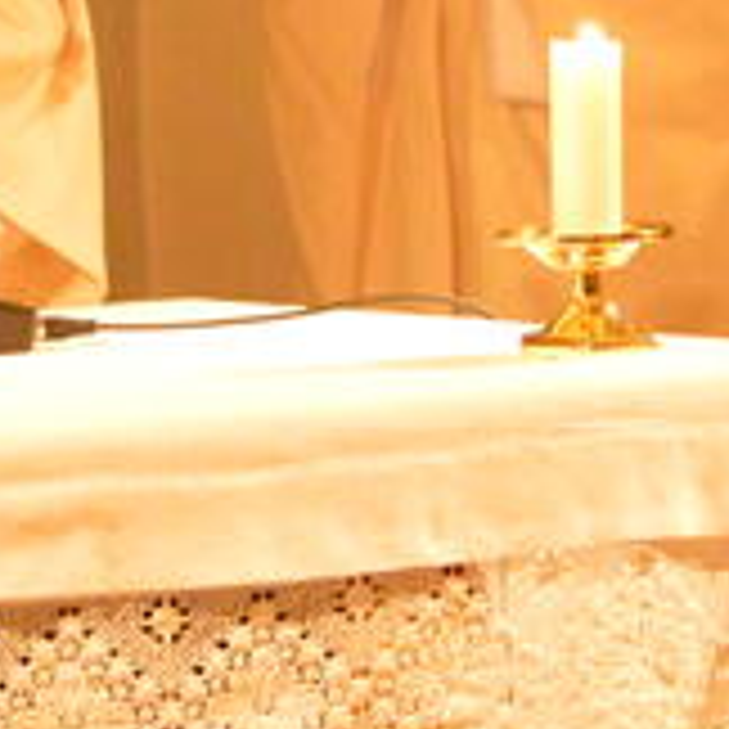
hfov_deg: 3.5
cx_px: 162
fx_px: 11985
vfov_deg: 3.5
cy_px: -356
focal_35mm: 503
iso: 6400
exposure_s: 1/100
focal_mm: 80
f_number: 4.5
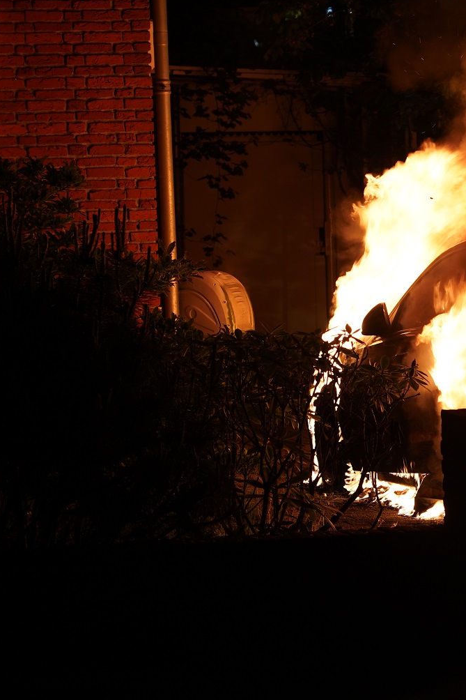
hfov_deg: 7.8
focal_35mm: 174
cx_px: 548
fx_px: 3379
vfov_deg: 11.8
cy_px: 326
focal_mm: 91
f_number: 5
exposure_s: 1/60
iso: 500
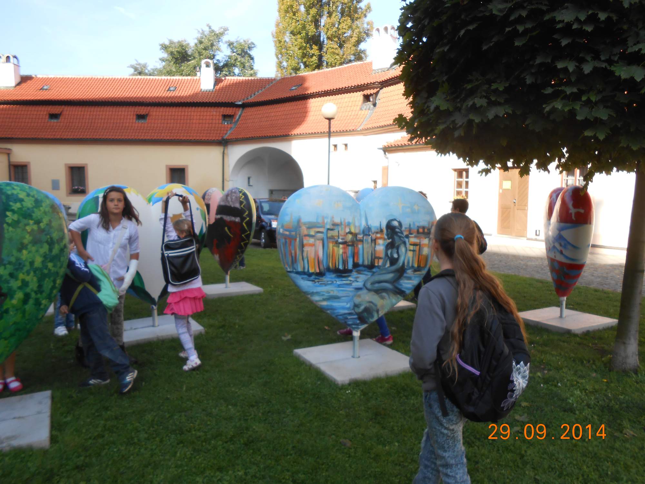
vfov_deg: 53.1
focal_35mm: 26
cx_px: 322
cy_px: 242
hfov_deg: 67.3
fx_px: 484
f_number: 3.5
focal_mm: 4.6
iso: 80
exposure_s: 1/320
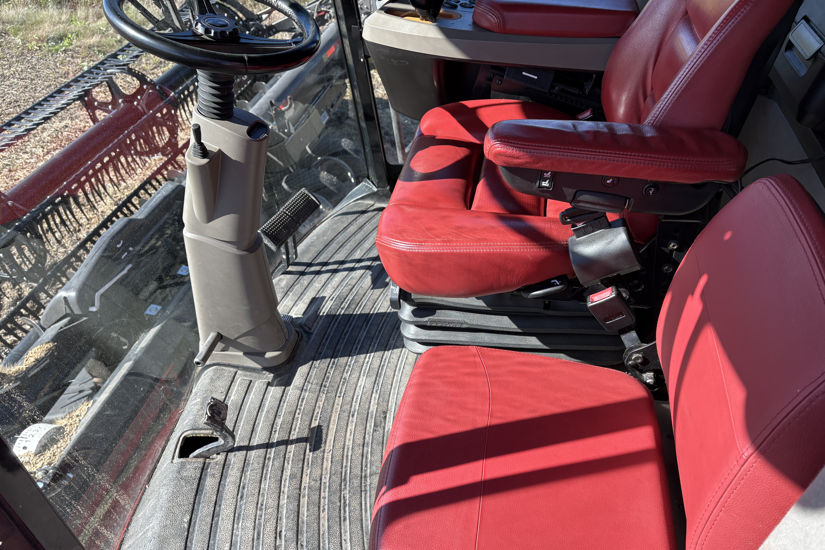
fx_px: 642
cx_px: 423
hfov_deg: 65.5
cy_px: 313
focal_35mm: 28
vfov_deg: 46.3
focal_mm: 5.96
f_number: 1.6
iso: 50
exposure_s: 1/591
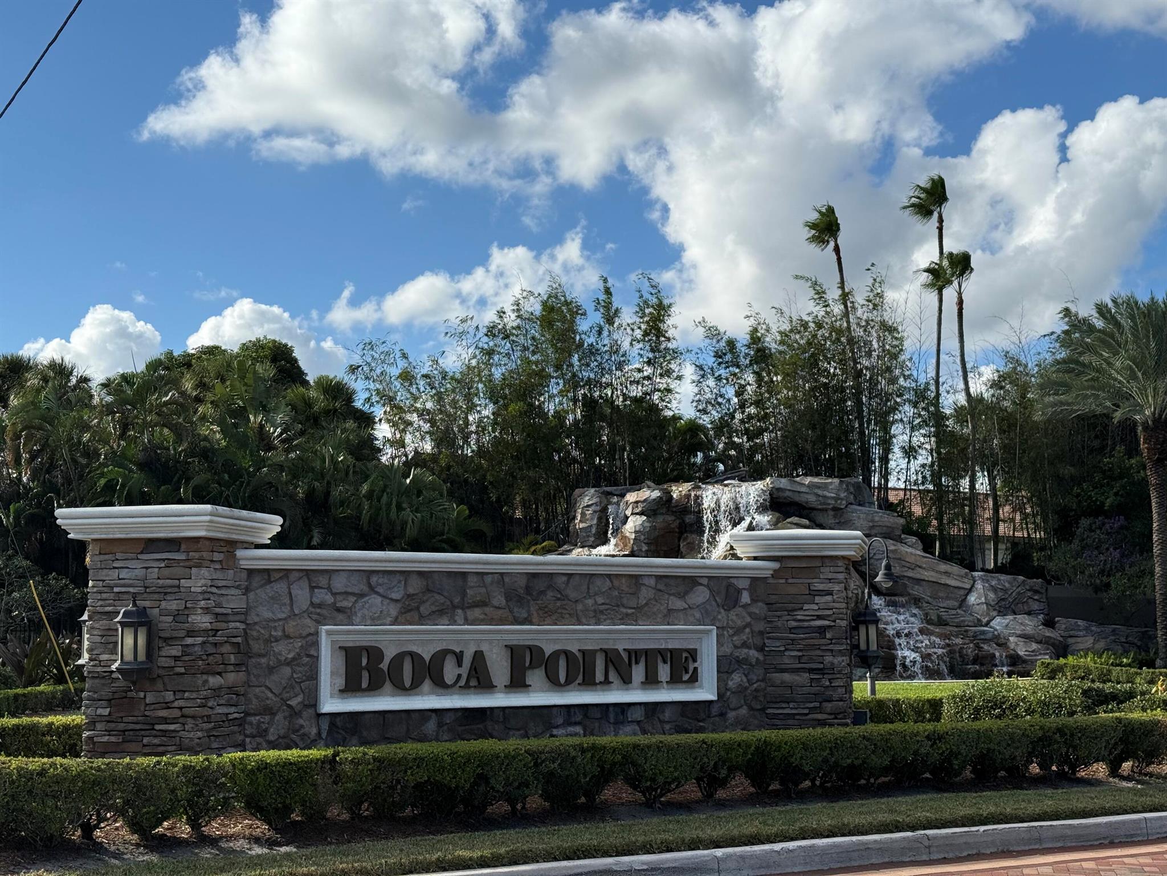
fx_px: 1618
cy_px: 438
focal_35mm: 48
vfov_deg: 30.3
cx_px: 584
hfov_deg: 39.7
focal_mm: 6.76
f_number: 1.78
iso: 64
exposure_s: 1/6536
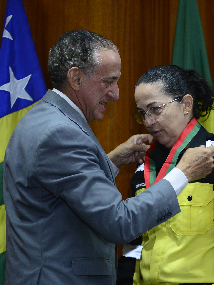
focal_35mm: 111
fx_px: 915
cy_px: 153
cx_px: 124
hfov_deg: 13.3
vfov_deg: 17.7
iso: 1600
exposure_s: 1/125
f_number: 2.8
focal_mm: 70
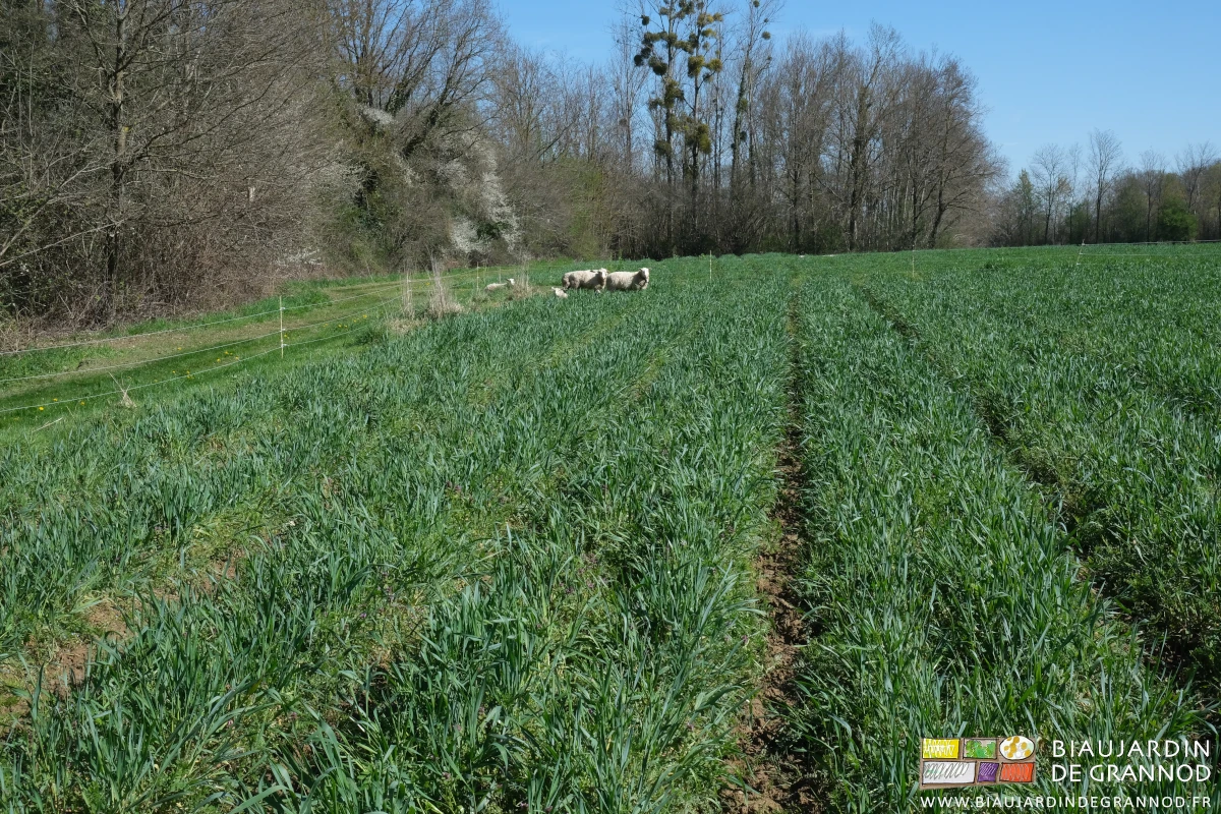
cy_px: 407
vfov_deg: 31.2
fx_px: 1458
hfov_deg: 45.4
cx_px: 610
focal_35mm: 43
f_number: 16
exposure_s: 1/500
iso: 1250
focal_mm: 28.9
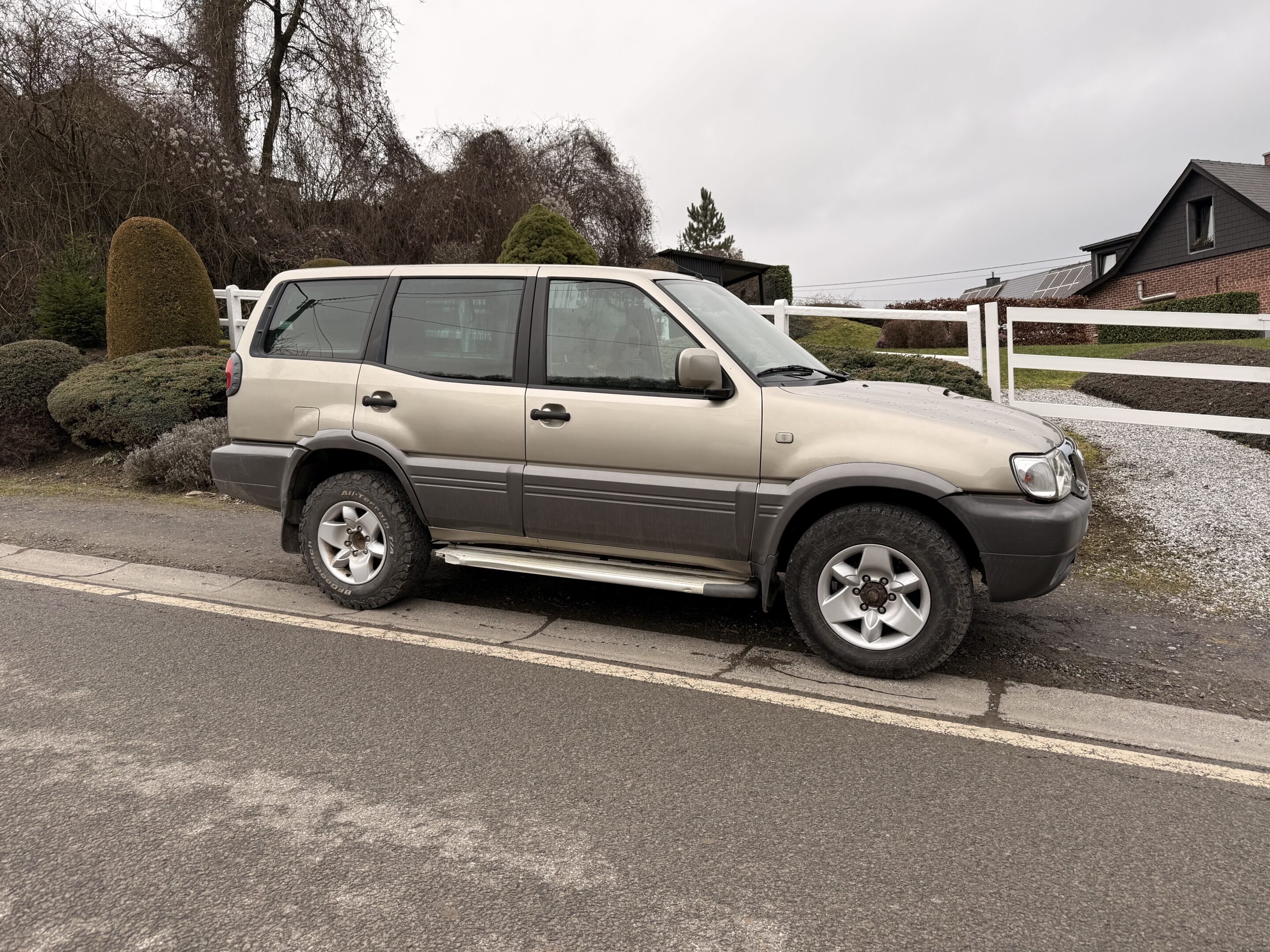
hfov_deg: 71.6
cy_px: 476
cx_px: 635
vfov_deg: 56.8
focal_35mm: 24
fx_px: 881
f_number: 1.78
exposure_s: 1/683
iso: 80
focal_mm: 6.76
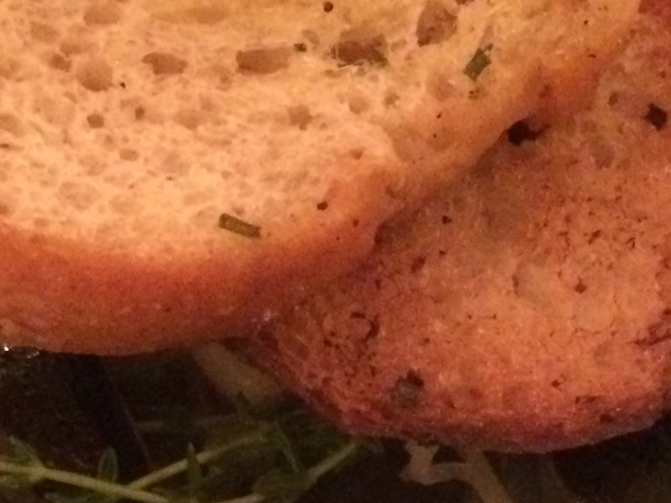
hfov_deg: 19.3
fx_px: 1977
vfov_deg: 14.2
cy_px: 537
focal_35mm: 102
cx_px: 363
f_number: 2.2
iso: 1600
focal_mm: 4.15
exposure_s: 1/15
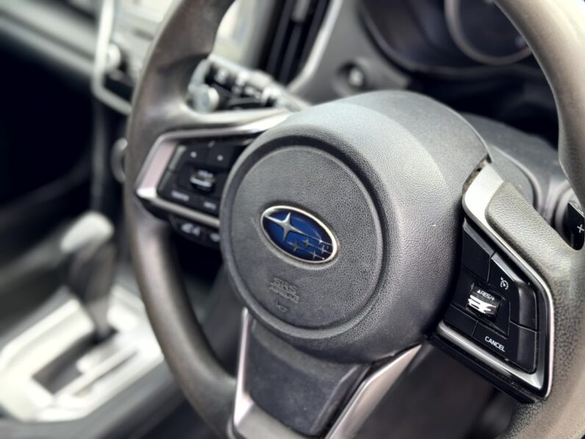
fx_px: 811
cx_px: 292
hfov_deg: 39.7
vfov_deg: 30.3
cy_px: 220
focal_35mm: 48
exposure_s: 1/121
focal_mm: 6.76
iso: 64
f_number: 1.78
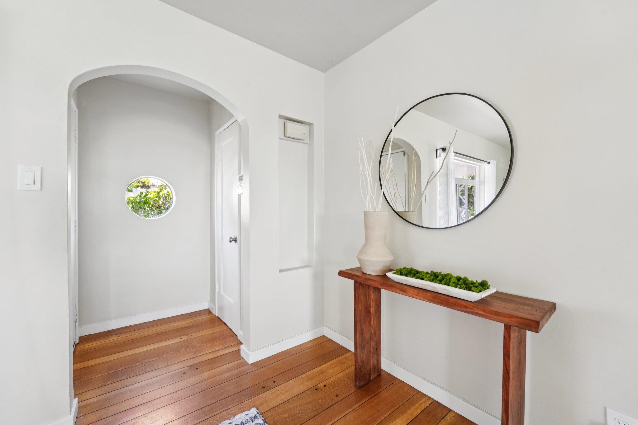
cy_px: 212
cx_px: 319
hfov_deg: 104.3
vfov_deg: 81.2
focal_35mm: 14
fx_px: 248
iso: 800
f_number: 8
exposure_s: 1/30
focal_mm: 14
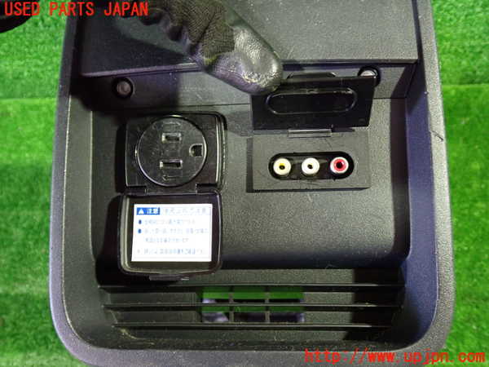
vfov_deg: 46.8
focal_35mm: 30
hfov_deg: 60.0
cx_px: 244
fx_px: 424
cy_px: 184
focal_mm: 5.4
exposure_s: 1/25
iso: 800
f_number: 2.3
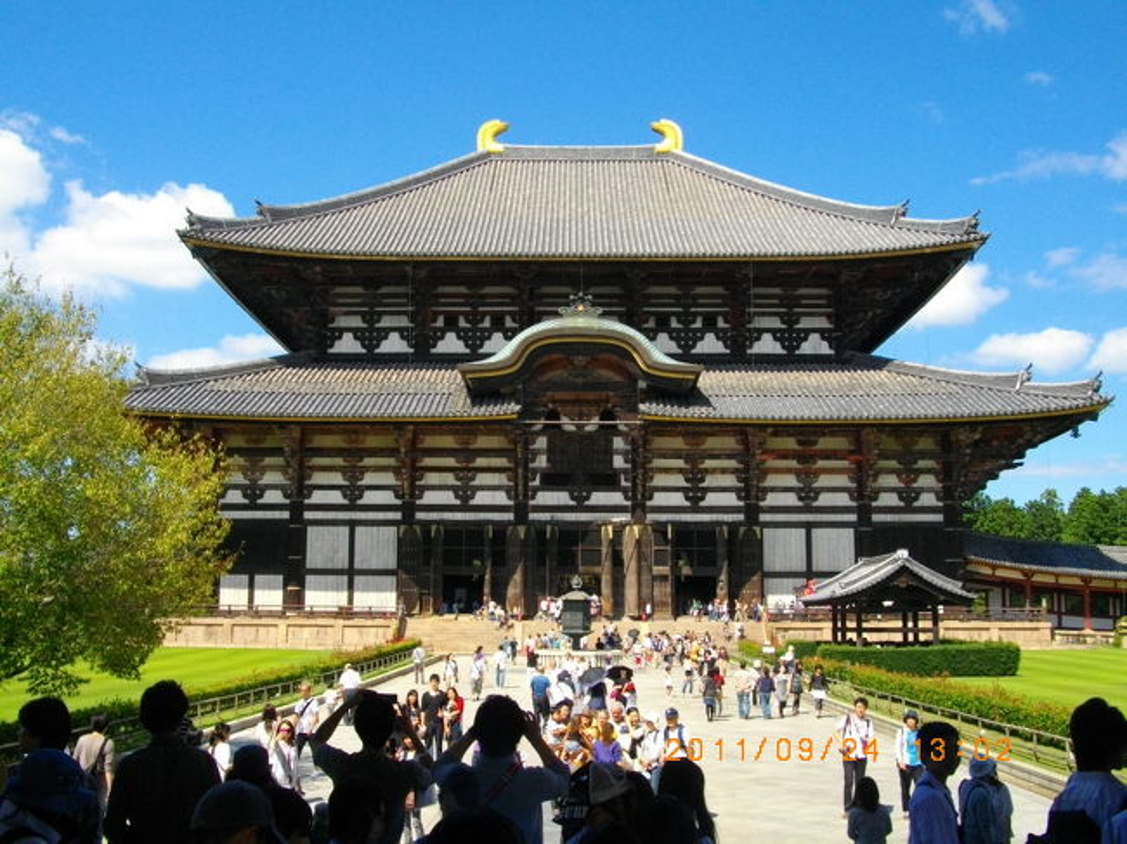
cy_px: 422
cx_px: 564
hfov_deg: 47.9
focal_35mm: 39
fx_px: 1269
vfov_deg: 36.8
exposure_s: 1/100
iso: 100
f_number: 9.9
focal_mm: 7.1
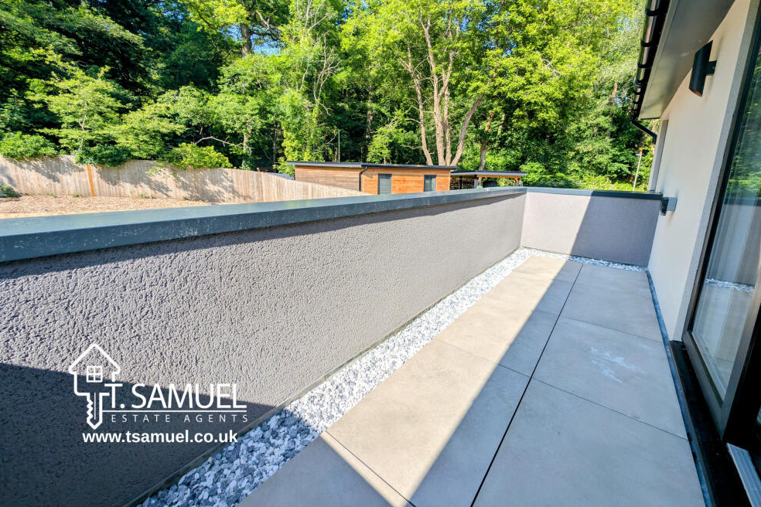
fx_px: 275
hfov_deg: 108.3
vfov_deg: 85.1
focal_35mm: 13
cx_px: 394
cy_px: 224
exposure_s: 1/1515
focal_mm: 2.23
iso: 39
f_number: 1.95
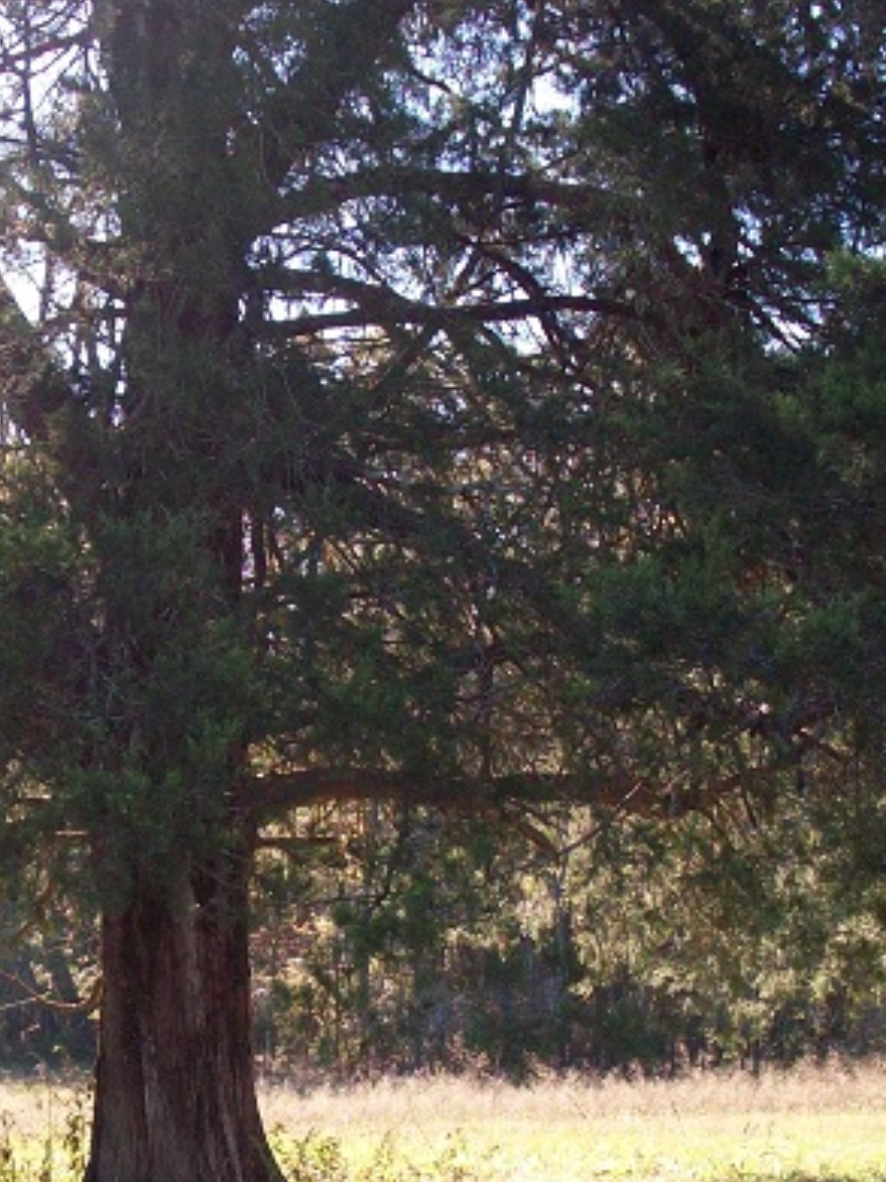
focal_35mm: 78
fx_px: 2663
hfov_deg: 18.7
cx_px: 209
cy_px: 807
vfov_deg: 24.9
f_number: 2.8
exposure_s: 1/226
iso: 80
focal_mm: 6.2
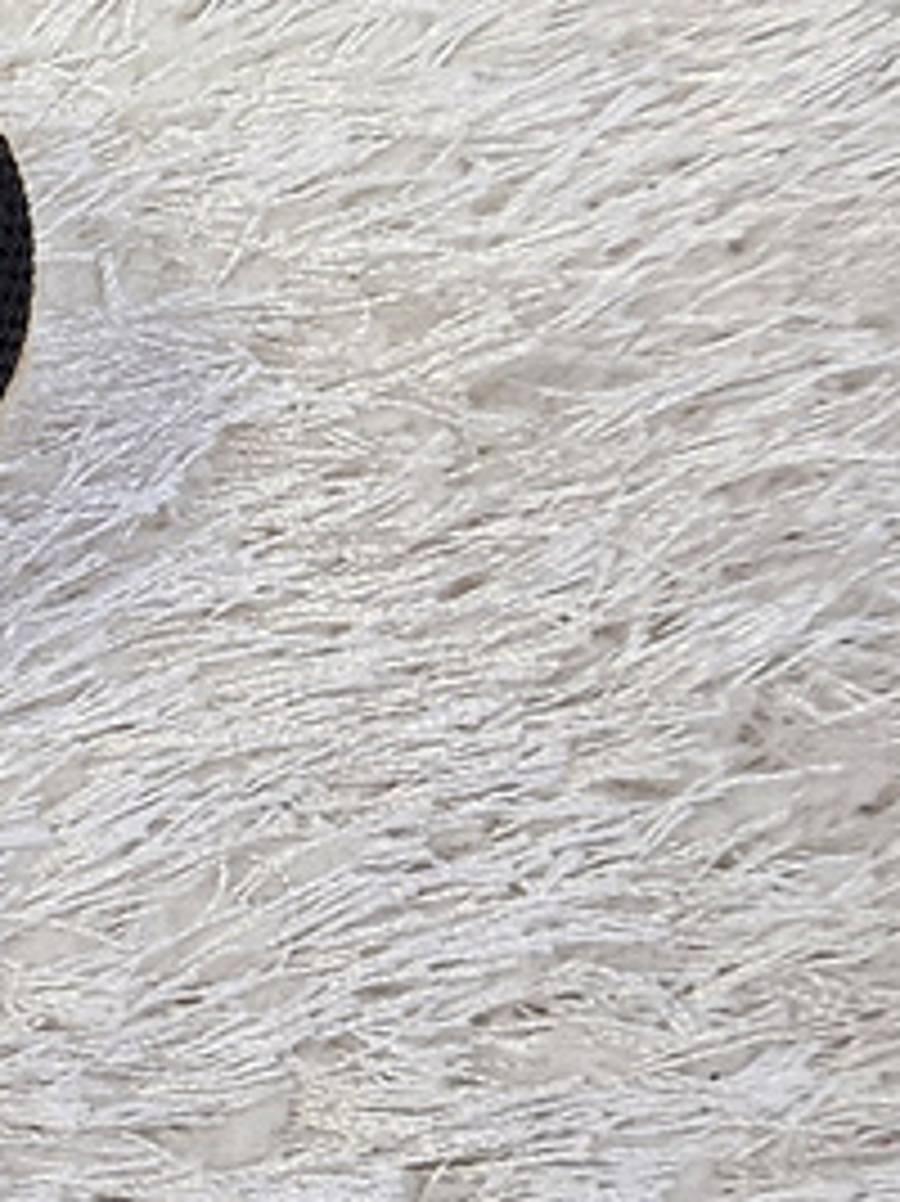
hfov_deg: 9.1
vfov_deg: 14.1
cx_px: -1611
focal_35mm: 138
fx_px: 4788
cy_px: 1229
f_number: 1.8
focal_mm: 5.4
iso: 500
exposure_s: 1/100
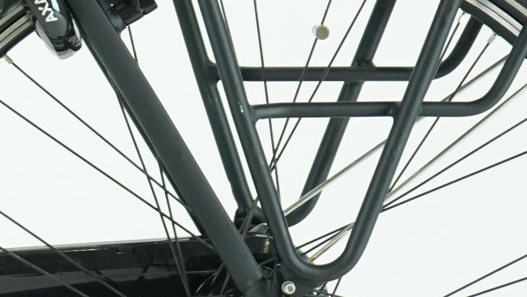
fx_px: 3438
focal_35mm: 246
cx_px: -464
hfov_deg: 8.4
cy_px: 26
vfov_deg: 4.9
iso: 1600
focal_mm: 50
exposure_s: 1/200
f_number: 4.5
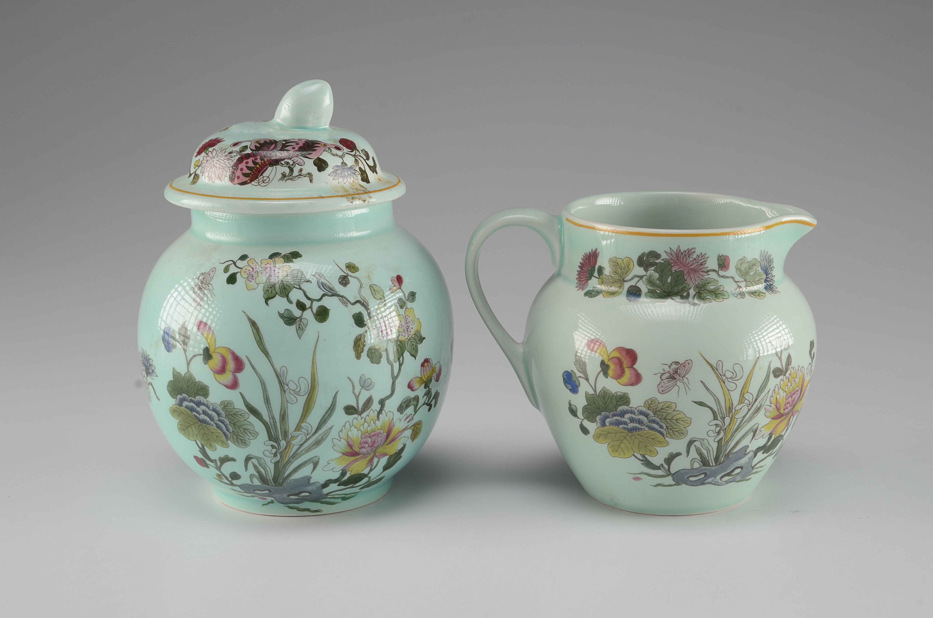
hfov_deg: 29.9
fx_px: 1746
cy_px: 309
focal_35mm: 68
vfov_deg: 20.1
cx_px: 466
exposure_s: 1/80
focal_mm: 45
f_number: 13
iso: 100
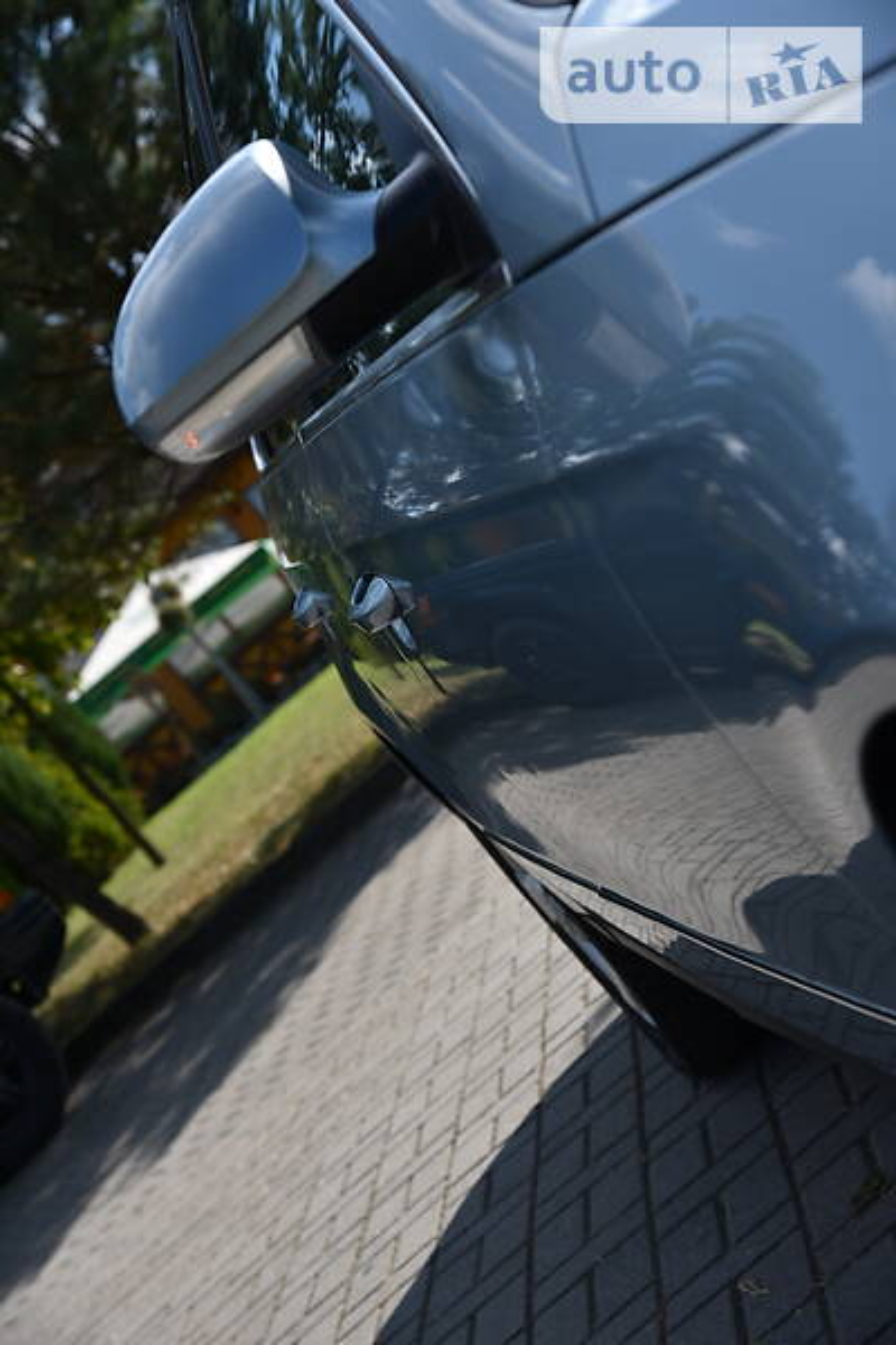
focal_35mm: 70
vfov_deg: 28.8
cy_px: 672
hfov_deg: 19.5
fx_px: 2613
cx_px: 448
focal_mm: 70
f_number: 6.3
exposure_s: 1/640
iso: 200
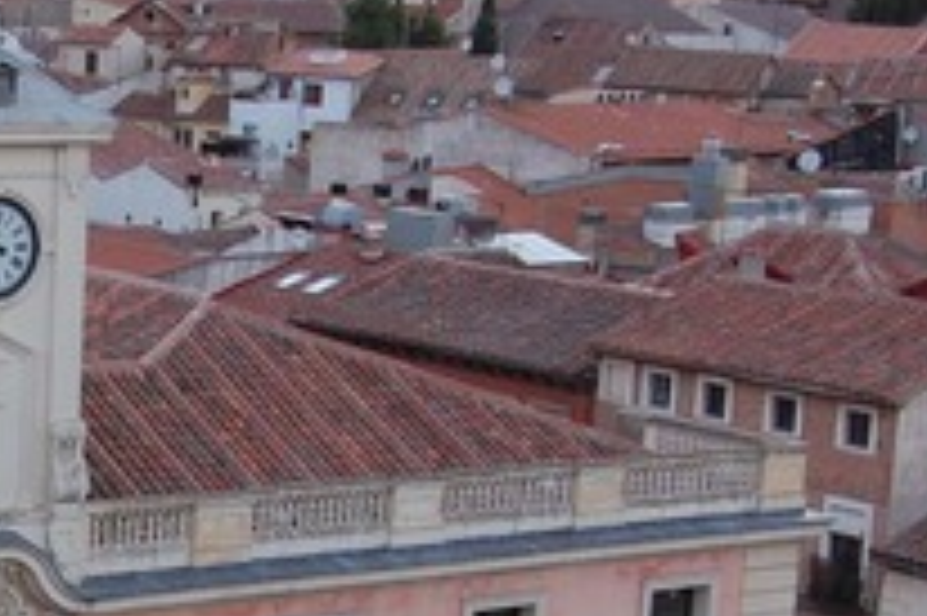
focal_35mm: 121
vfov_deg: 11.2
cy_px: 585
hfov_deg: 16.5
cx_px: -76
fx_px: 3113
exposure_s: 1/1.3
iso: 200
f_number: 14
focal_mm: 26
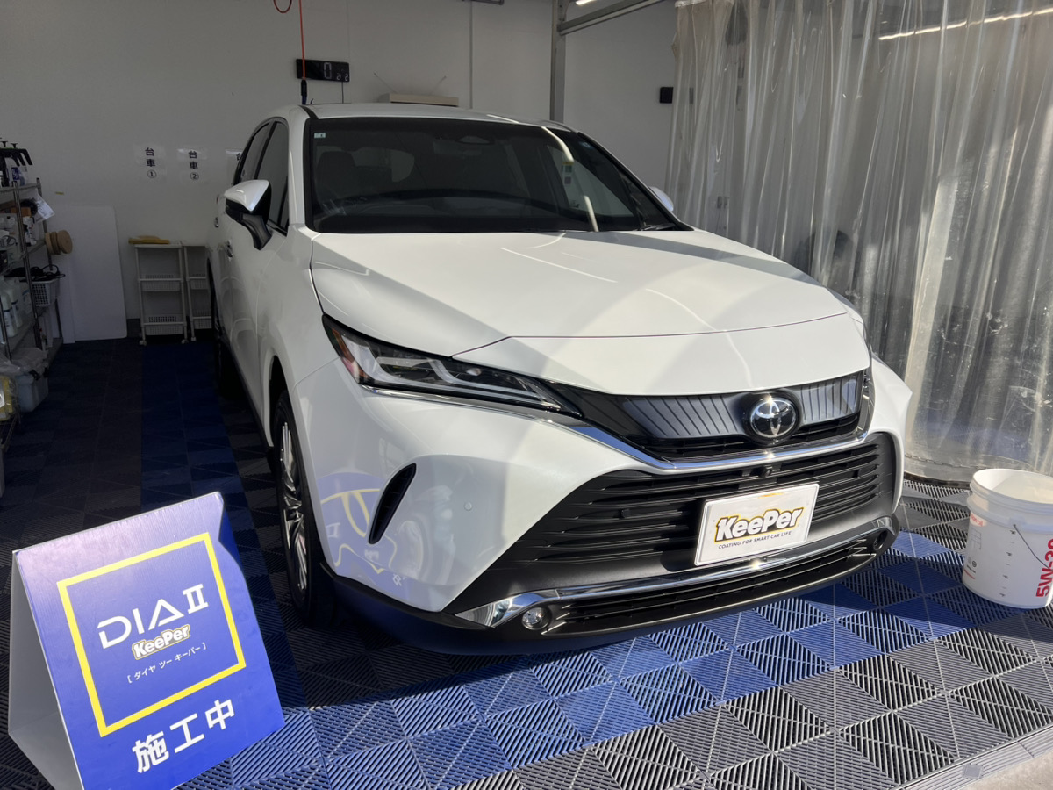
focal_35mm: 26
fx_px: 791
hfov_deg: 67.3
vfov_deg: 53.1
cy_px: 395
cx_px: 526
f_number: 1.5
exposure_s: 1/4630
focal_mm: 5.7
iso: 50
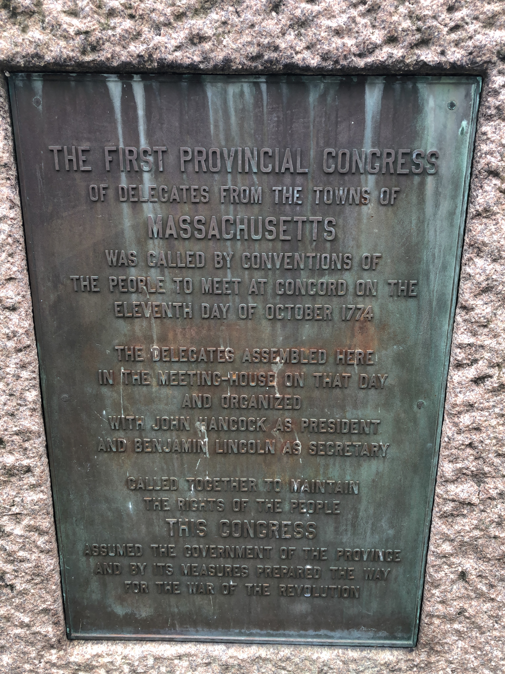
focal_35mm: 28
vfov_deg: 63.4
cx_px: 252
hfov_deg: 49.7
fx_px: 545
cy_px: 337
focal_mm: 3.99
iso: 40
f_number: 1.8
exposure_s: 1/120
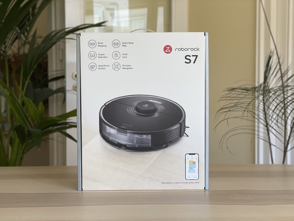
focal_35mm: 52
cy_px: 110
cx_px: 147
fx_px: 442
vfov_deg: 28.0
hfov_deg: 36.8
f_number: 2
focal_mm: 6
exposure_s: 1/122
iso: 64
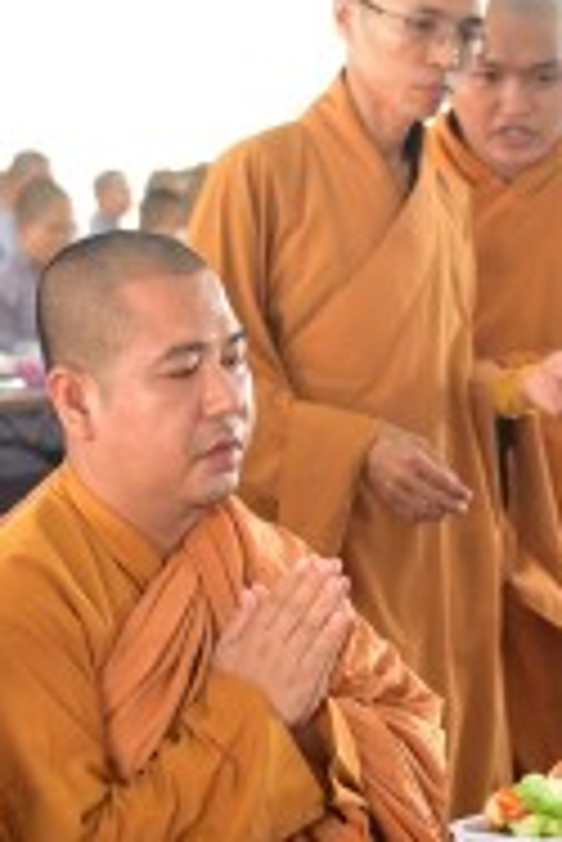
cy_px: 583
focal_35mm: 164
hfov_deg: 8.4
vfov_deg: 12.5
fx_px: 3833
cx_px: 459
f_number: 2.8
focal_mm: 48
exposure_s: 1/125
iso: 1000
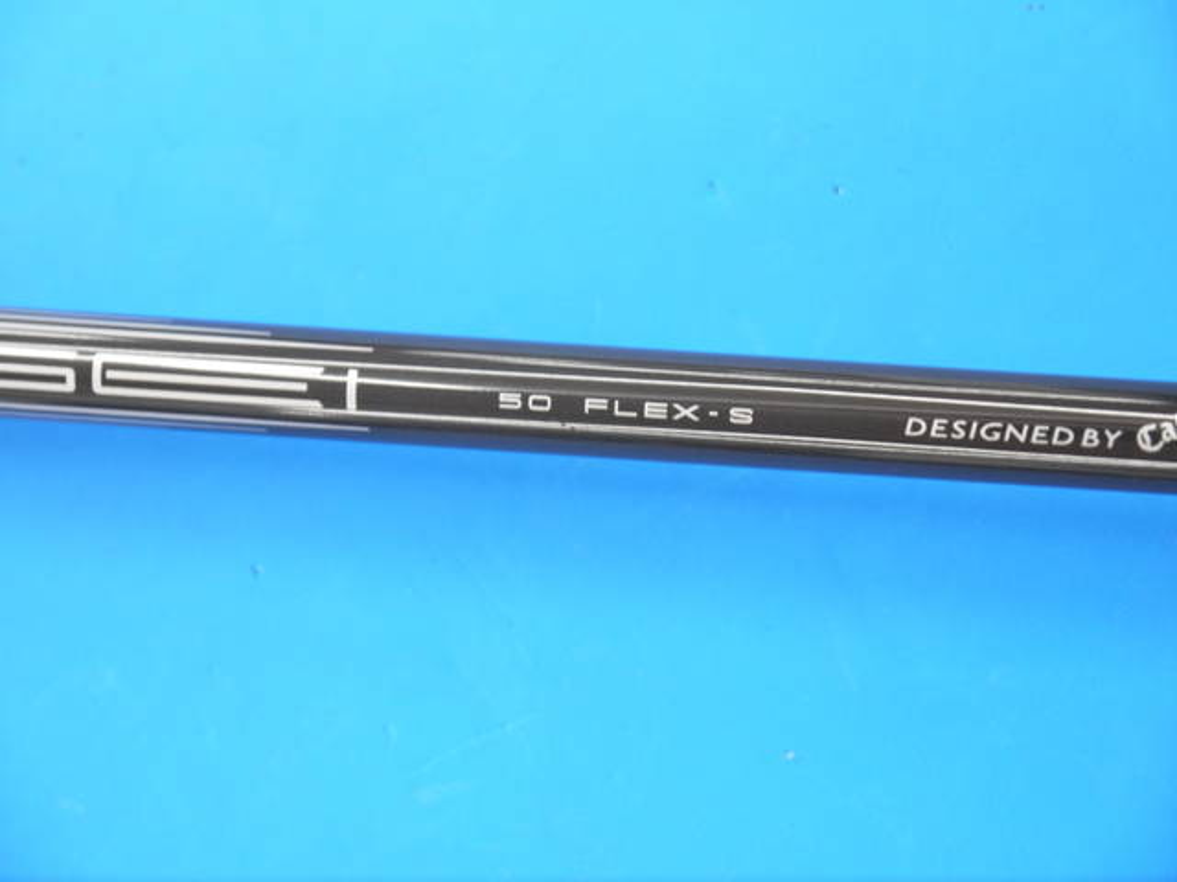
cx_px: 588
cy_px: 441
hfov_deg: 23.3
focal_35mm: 84
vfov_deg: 17.6
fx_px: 2856
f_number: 5.6
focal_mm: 42
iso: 800
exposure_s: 1/60
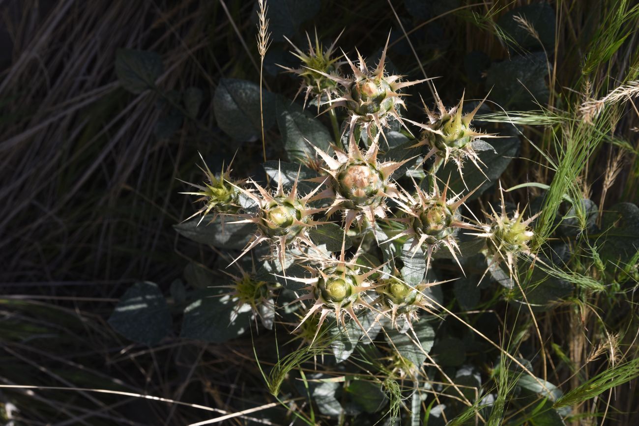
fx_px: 888
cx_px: 320
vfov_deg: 27.0
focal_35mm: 50
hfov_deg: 39.6
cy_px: 213
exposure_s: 1/125
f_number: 11
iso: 125
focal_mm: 50
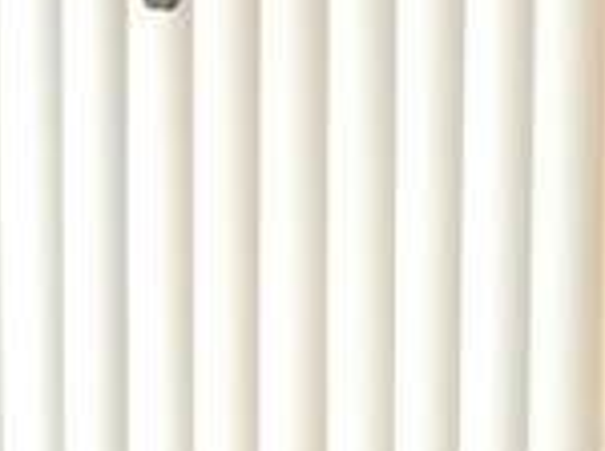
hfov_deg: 10.2
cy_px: 801
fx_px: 2862
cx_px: -940
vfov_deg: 8.7
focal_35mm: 164
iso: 160
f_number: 1.8
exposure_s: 1/60.2
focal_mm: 4.6
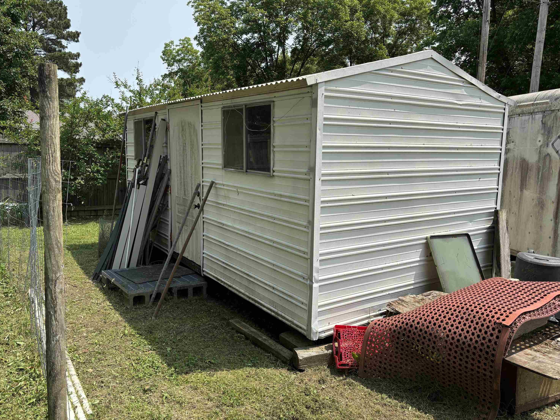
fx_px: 437
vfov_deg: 51.3
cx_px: 273
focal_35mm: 27
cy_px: 202
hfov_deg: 65.3
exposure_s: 1/2710
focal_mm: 5.96
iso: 50
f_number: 1.6
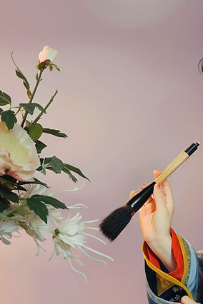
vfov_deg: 9.8
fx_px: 1751
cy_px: 323
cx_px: 199
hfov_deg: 6.6
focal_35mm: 207
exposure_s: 1/80
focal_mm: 50
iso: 400
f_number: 4
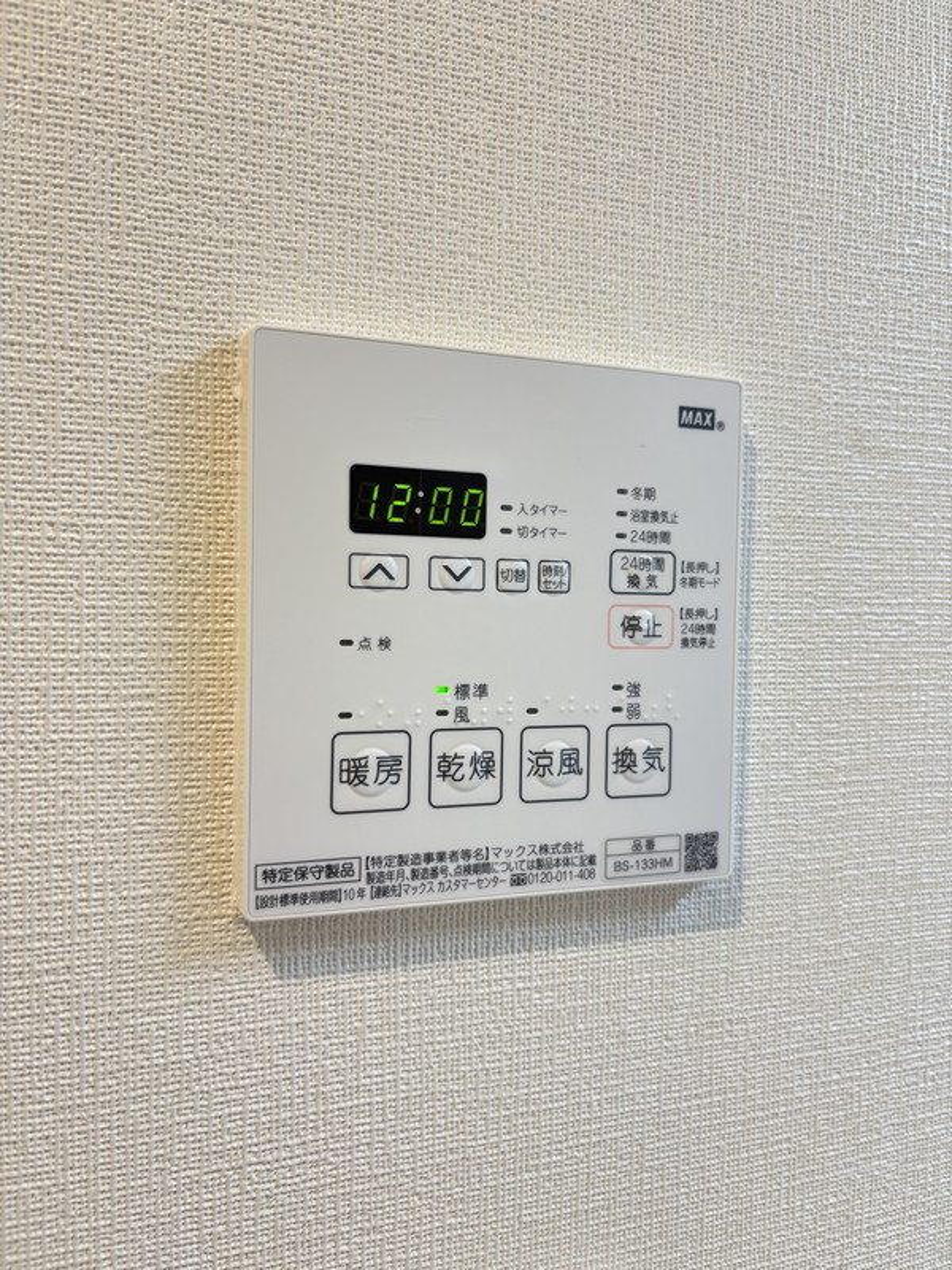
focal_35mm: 26
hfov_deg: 53.1
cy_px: 635
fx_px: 953
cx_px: 476
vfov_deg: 67.3
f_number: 1.6
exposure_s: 1/83
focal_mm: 5.96
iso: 125
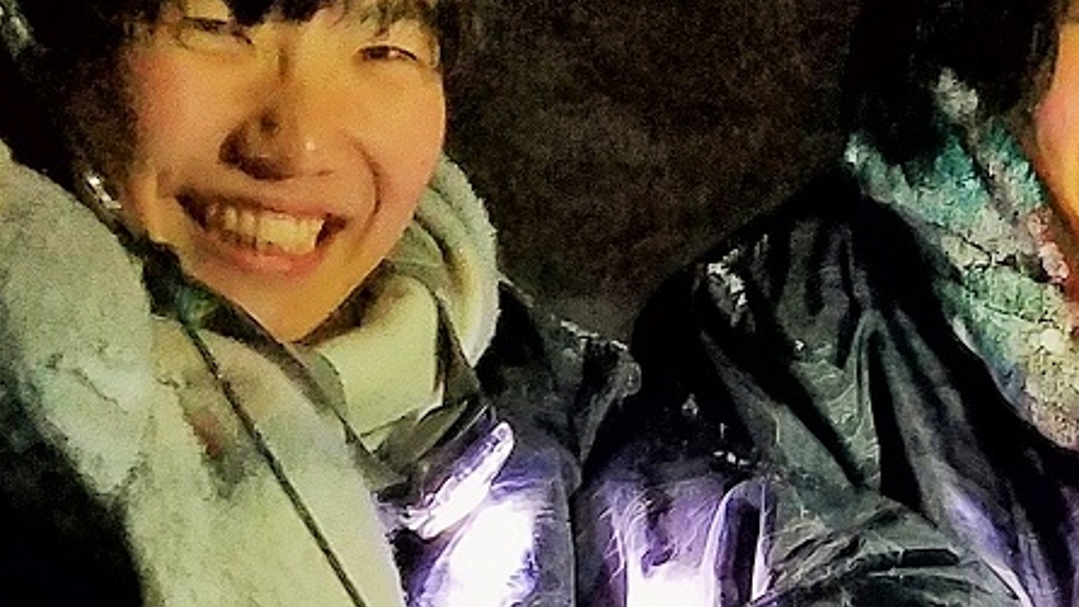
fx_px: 2747
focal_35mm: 96
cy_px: 1066
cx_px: 1333
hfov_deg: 20.6
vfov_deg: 11.7
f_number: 1.7
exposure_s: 1/20
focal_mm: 4.2
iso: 200
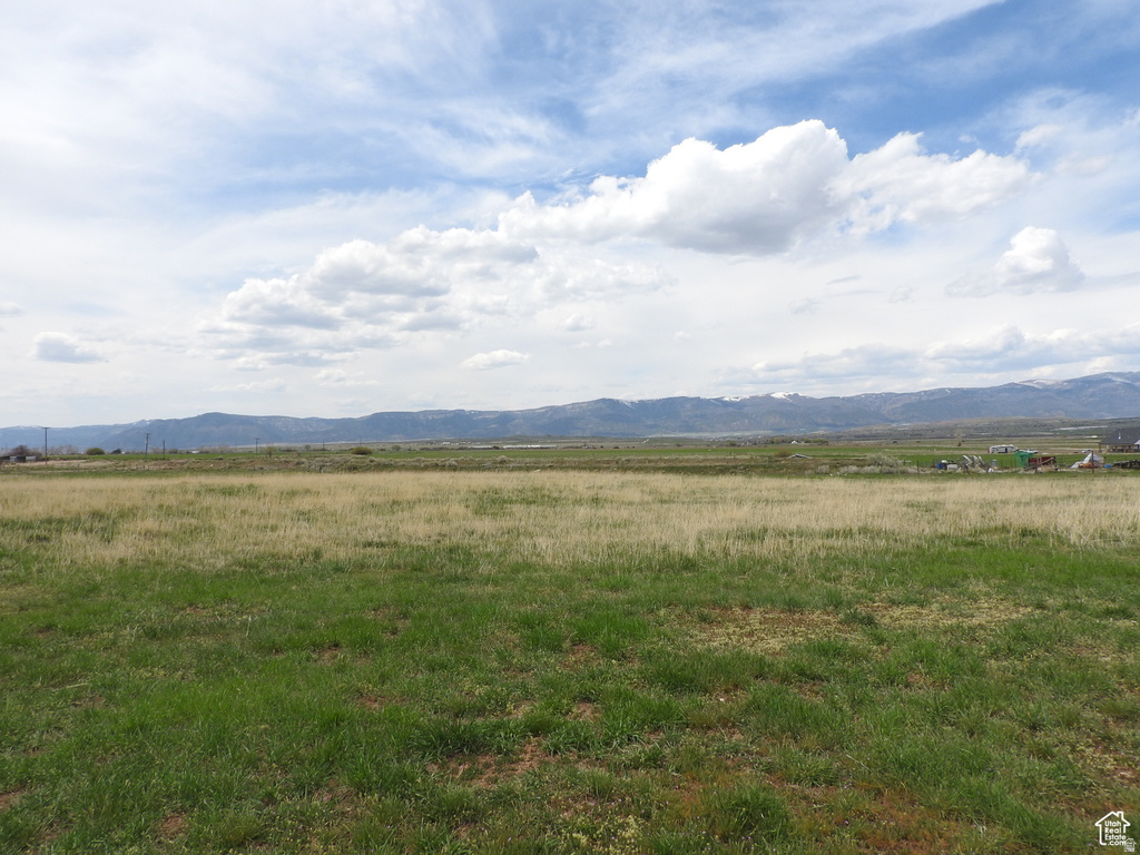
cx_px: 570
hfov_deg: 71.6
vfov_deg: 56.8
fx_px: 790
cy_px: 428
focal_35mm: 24
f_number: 3.8
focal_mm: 4.3
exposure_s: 1/1600
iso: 100
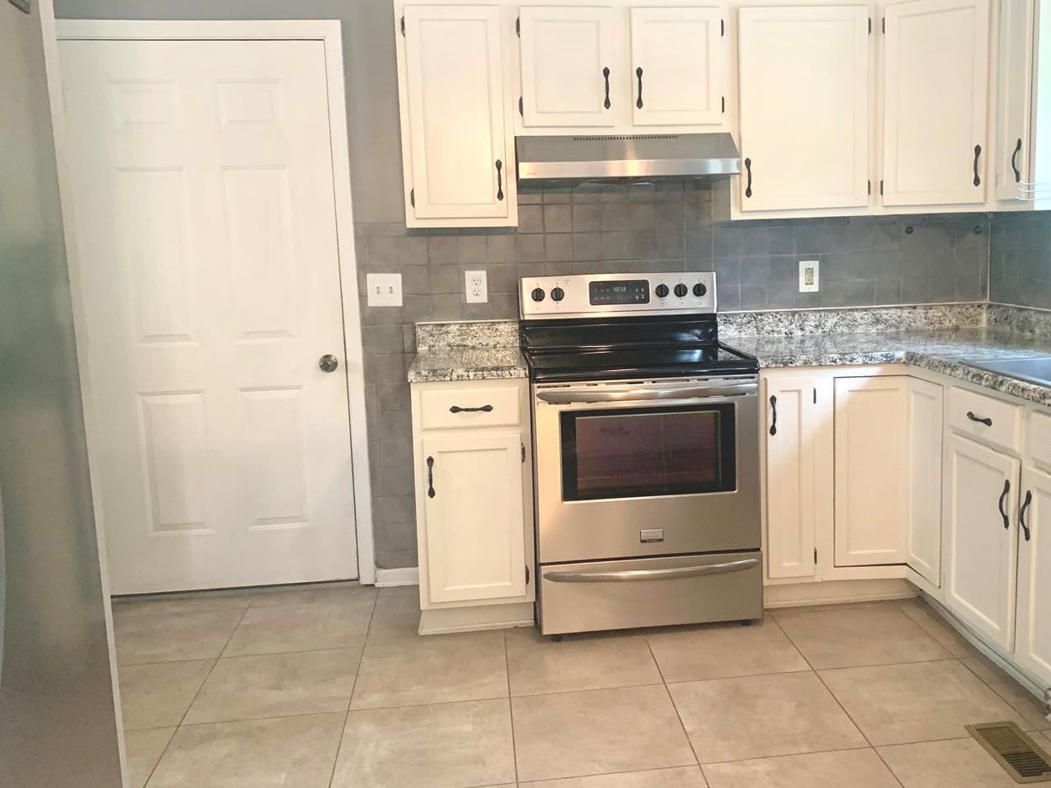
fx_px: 1002
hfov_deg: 55.0
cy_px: 384
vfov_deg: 42.9
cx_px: 623
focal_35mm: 33
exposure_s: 1/60
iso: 320
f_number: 1.8
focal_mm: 4.25
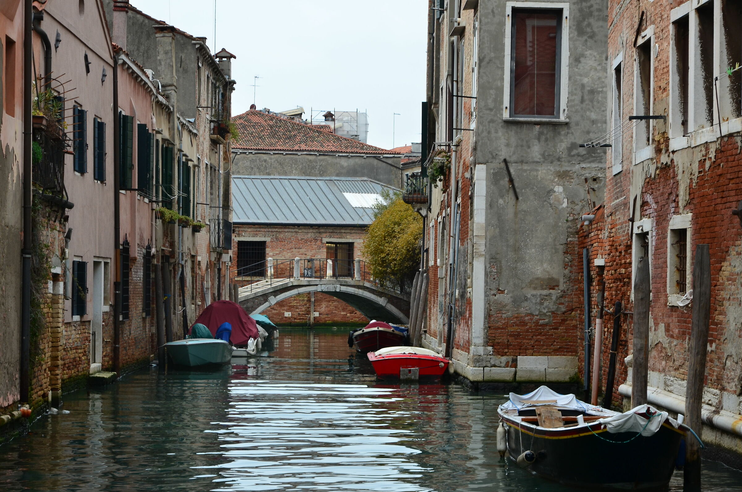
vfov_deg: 15.6
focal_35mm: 87
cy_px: 246
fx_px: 1790
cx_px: 371
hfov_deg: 23.4
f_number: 7.1
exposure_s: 1/80
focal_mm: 58
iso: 280
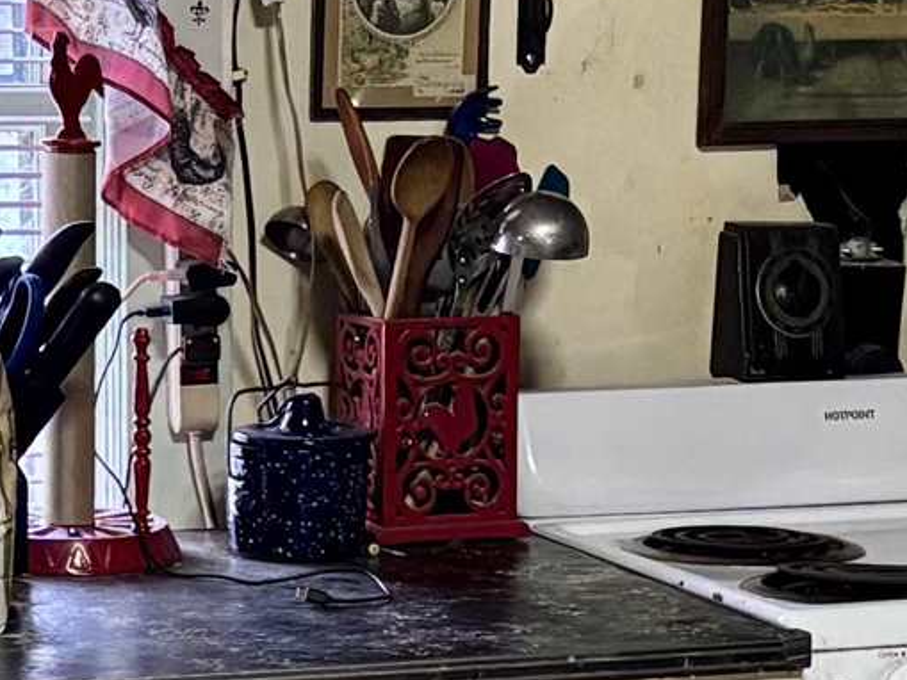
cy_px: 1114
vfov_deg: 9.1
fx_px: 4115
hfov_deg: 12.5
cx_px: 225
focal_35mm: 157
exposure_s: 1/60
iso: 400
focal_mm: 5.96
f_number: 1.6
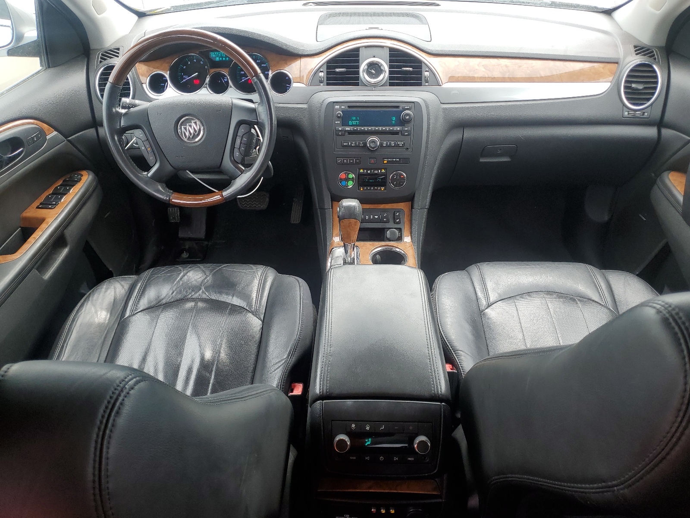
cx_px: 345
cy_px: 259
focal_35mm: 26
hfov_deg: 67.3
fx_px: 518
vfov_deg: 53.1
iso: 50
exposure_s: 1/227
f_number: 1.5
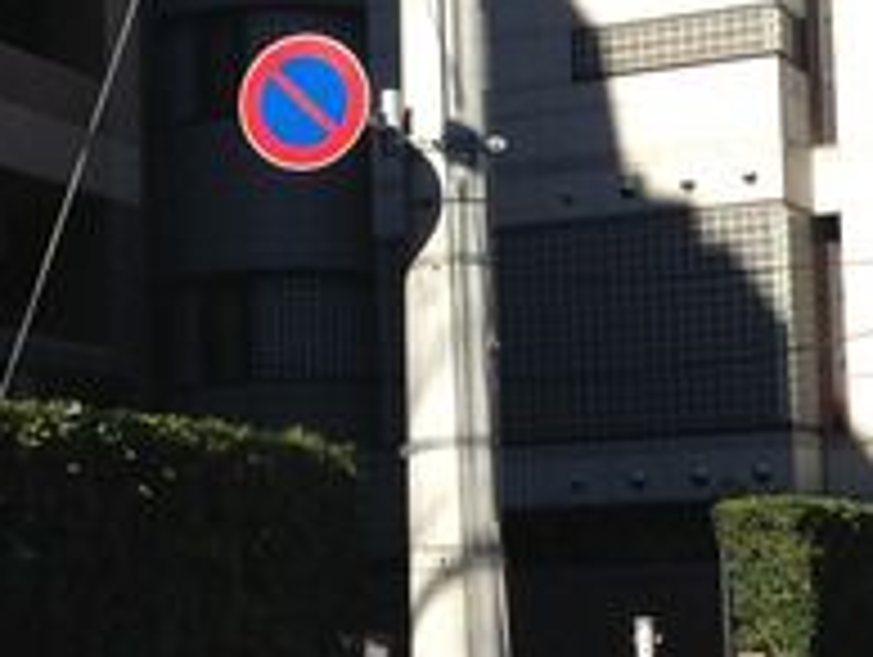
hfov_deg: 18.2
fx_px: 2727
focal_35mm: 108
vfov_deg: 13.7
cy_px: 418
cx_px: 410
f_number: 2.4
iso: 50
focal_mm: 4.28
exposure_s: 1/1082
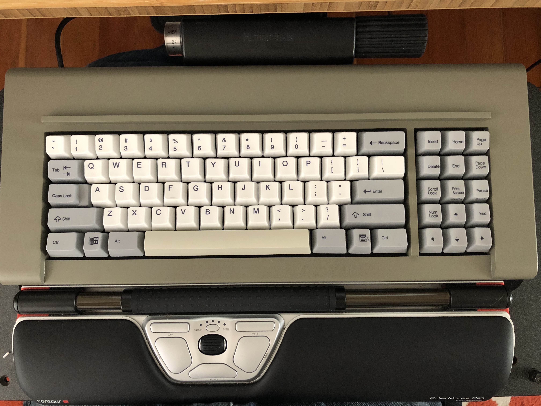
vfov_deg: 49.7
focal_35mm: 28
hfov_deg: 63.4
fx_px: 438
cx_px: 270
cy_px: 203
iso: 80
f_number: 1.8
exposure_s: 1/15
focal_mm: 4
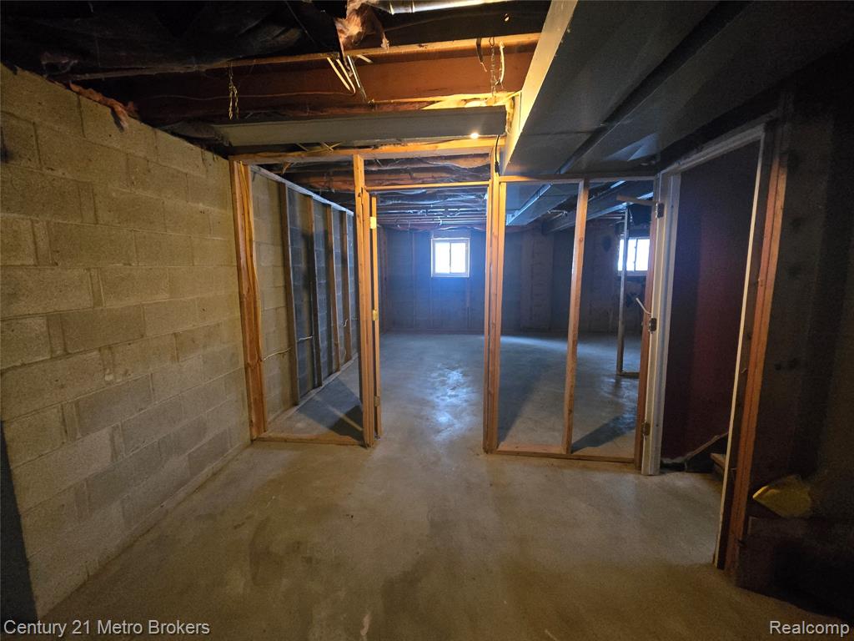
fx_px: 321
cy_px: 320
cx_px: 427
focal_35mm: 13
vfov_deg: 89.9
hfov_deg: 106.2
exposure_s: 1/60
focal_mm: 2.2
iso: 1600
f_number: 2.2
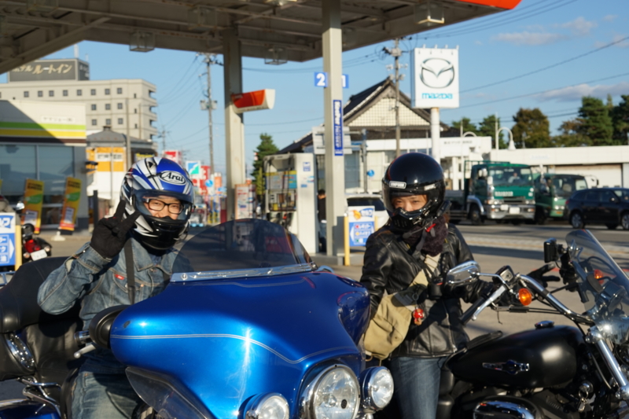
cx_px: 314
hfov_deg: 41.1
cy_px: 210
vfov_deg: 28.1
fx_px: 838
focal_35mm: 48
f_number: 7.1
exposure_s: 1/400
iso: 100
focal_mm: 32
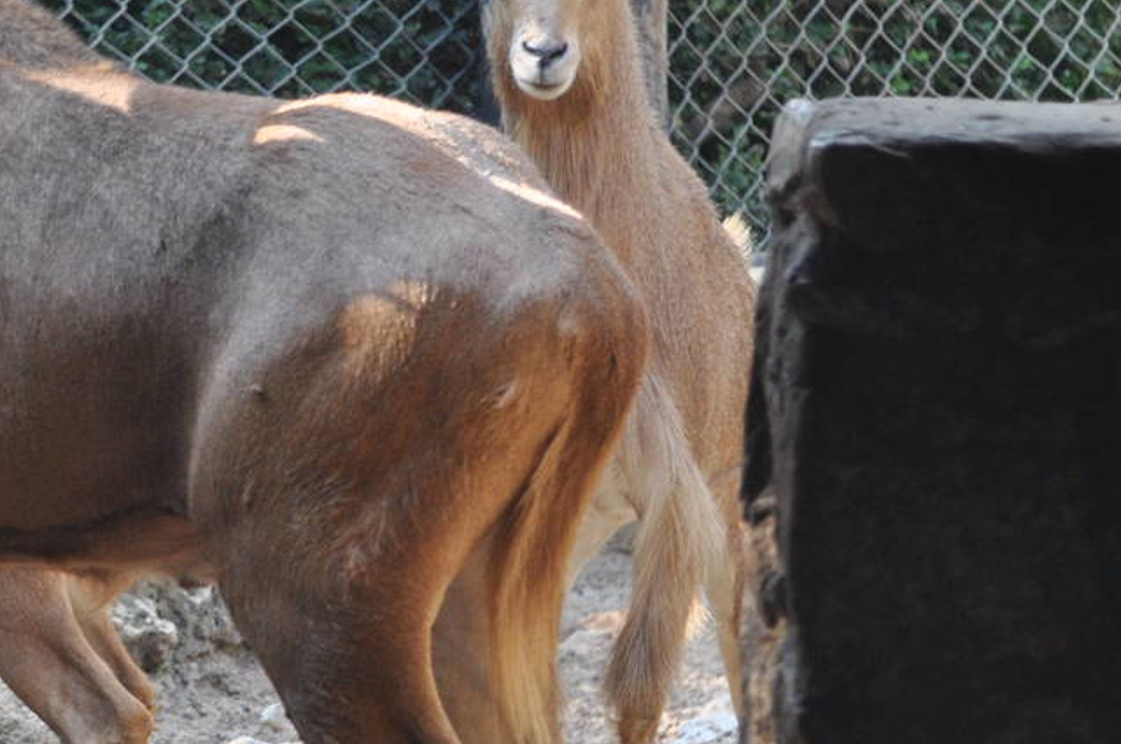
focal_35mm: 300
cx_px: -180
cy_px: 291
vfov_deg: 4.6
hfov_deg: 6.8
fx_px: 9330
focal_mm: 80
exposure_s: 1/250
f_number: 4.5
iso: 720
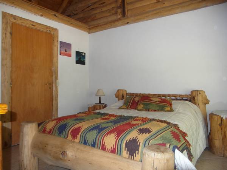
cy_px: 85
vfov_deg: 58.9
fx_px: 151
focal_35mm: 23
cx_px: 114
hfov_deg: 73.9
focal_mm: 4.1
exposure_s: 1/45
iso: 100
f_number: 2.8
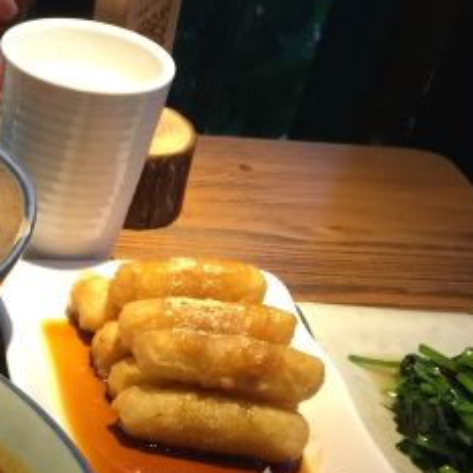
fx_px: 1190
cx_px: -26
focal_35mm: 77
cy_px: 462
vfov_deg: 21.7
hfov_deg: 21.5
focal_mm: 4.15
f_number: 2.2
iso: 50
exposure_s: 1/17
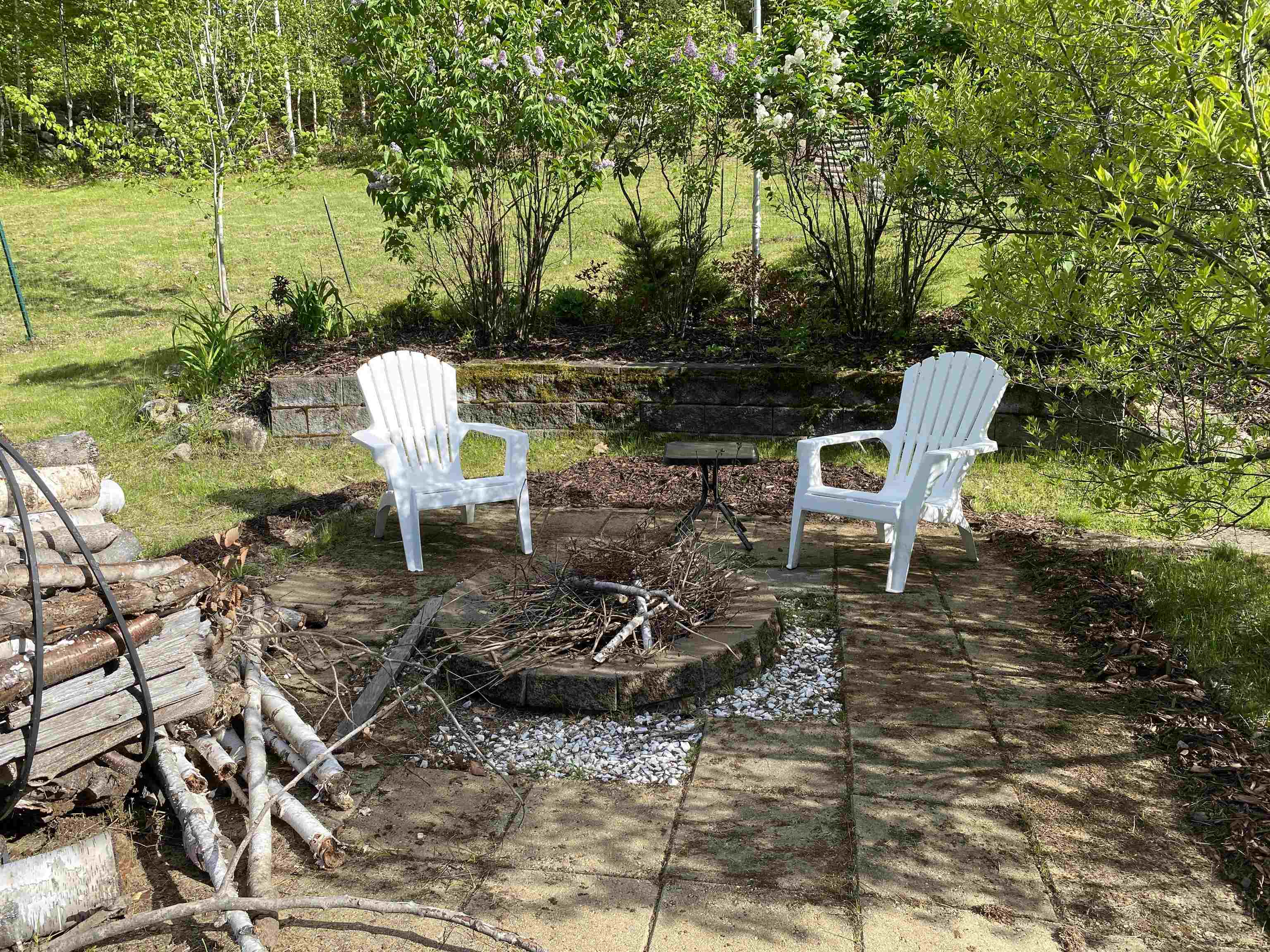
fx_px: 954
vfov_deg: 53.1
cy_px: 476
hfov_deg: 67.3
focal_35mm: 26
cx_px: 635
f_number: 1.8
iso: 32
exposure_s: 1/1447
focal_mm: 4.25
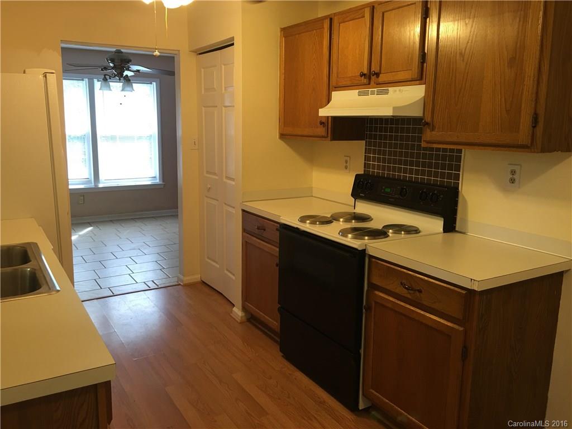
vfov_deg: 48.2
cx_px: 286
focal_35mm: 29
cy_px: 214
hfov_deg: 61.7
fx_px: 479
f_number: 2.2
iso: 32
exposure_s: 1/15
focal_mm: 4.15
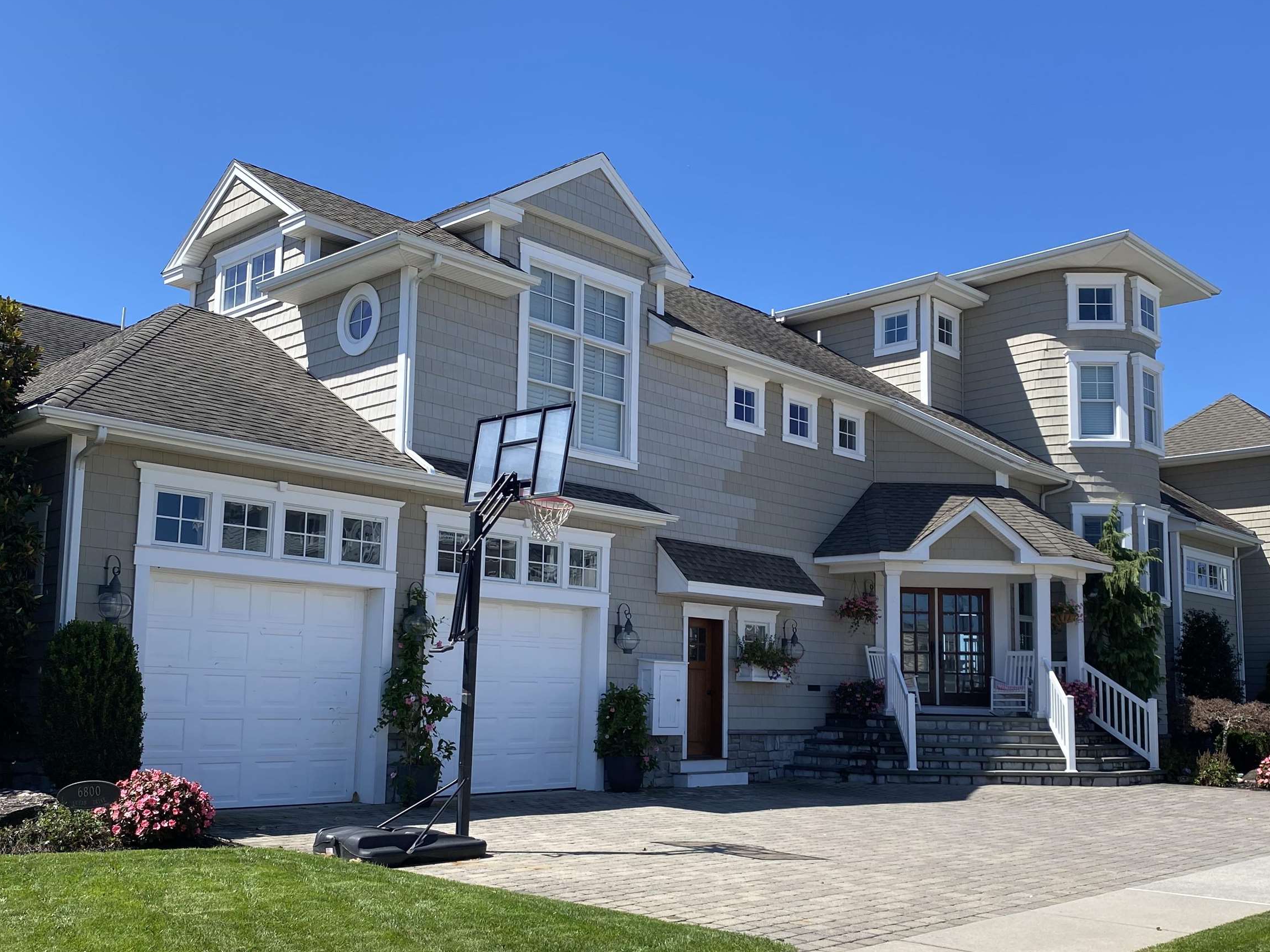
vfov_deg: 40.6
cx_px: 675
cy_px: 534
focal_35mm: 35
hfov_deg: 52.6
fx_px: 1284
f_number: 1.8
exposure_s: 1/2222
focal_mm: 4.25
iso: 32
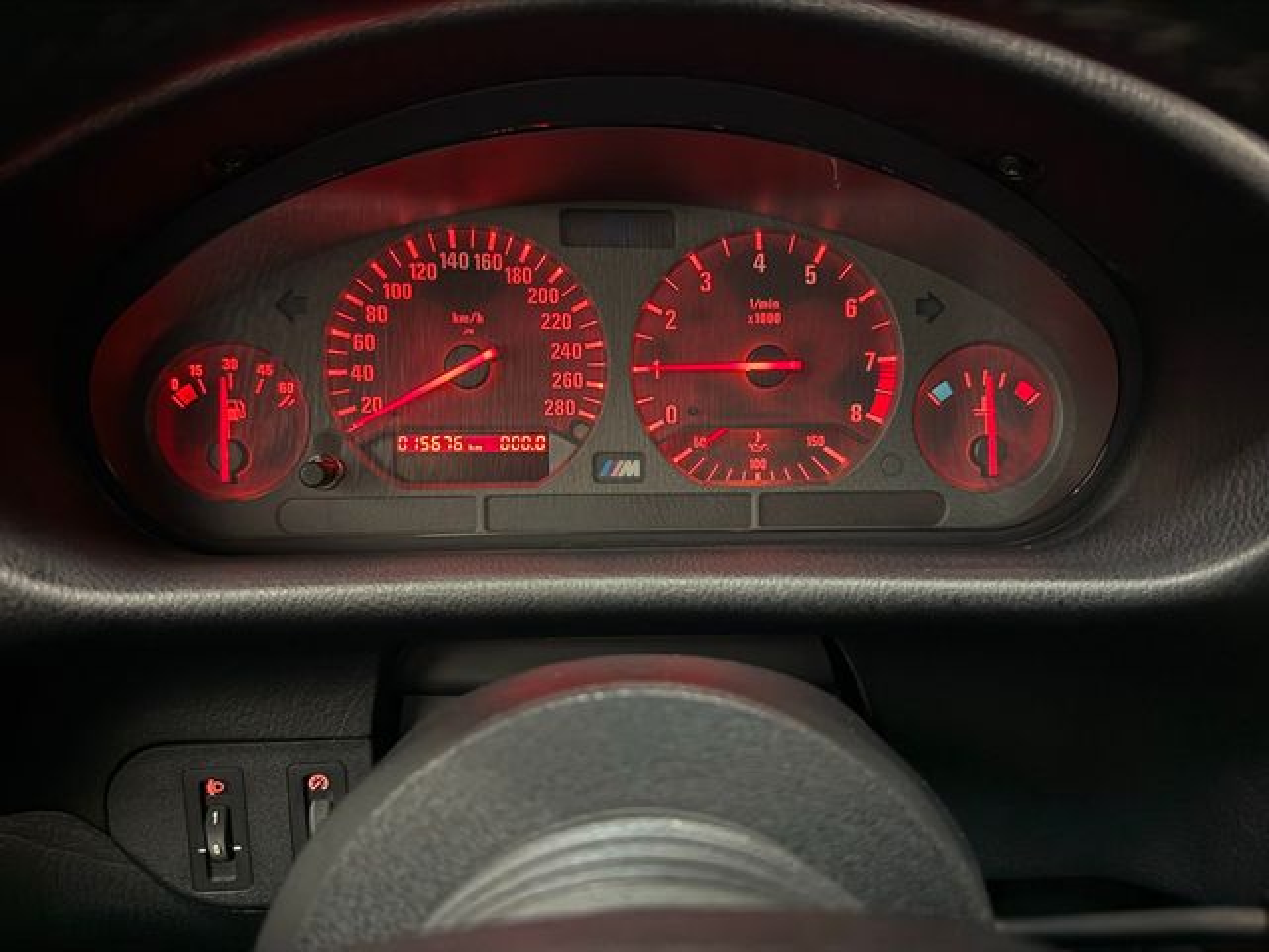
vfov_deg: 56.8
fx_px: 880
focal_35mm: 24
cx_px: 634
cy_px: 476
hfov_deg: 71.6
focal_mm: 6.76
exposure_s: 1/15
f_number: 1.78
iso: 1250
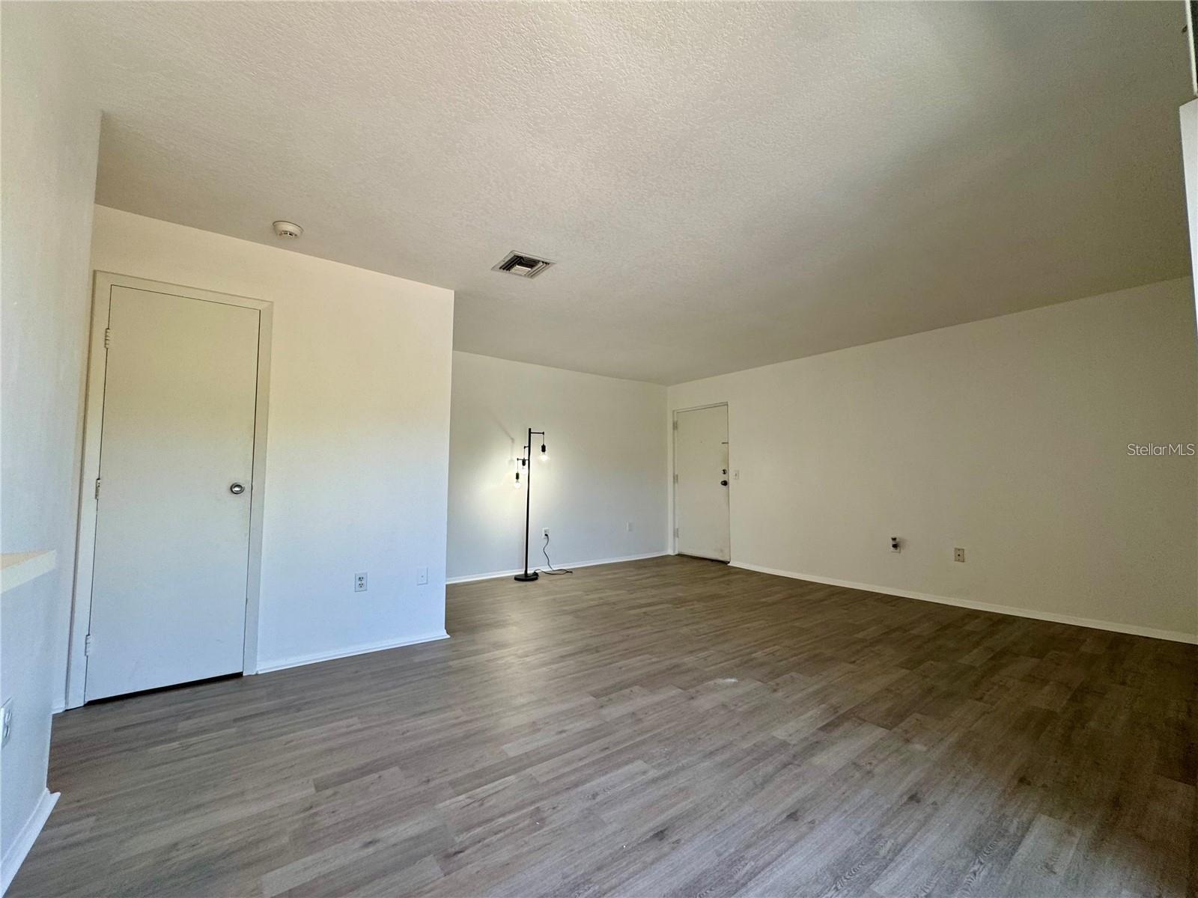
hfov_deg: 102.1
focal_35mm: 14
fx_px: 485
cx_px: 599
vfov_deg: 85.7
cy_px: 449
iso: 64
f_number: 2.2
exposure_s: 1/120
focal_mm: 2.22
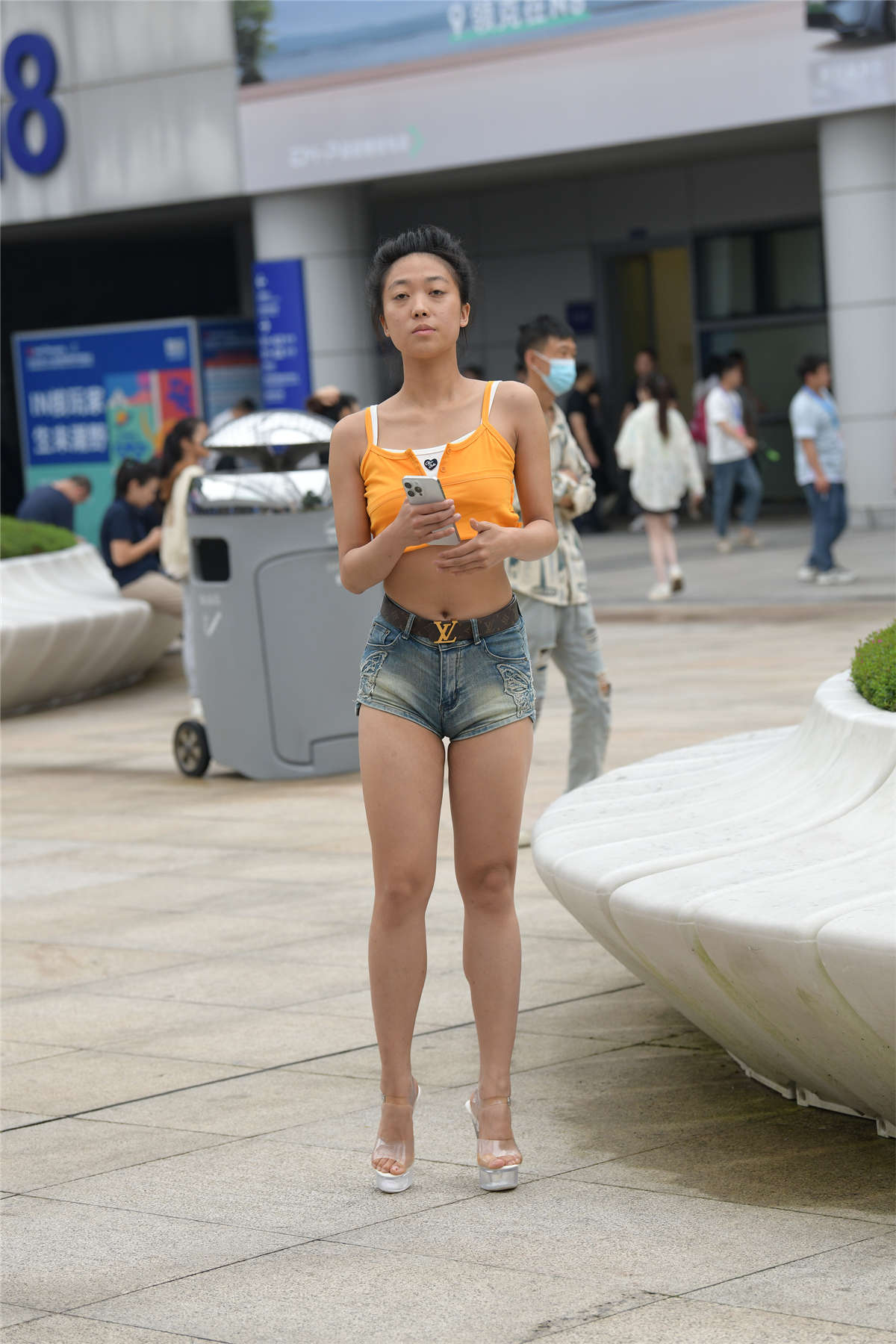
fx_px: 3920
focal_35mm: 105
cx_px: 448
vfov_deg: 19.5
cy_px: 672
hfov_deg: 13.0
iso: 500
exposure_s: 1/640
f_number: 4.5
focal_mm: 105
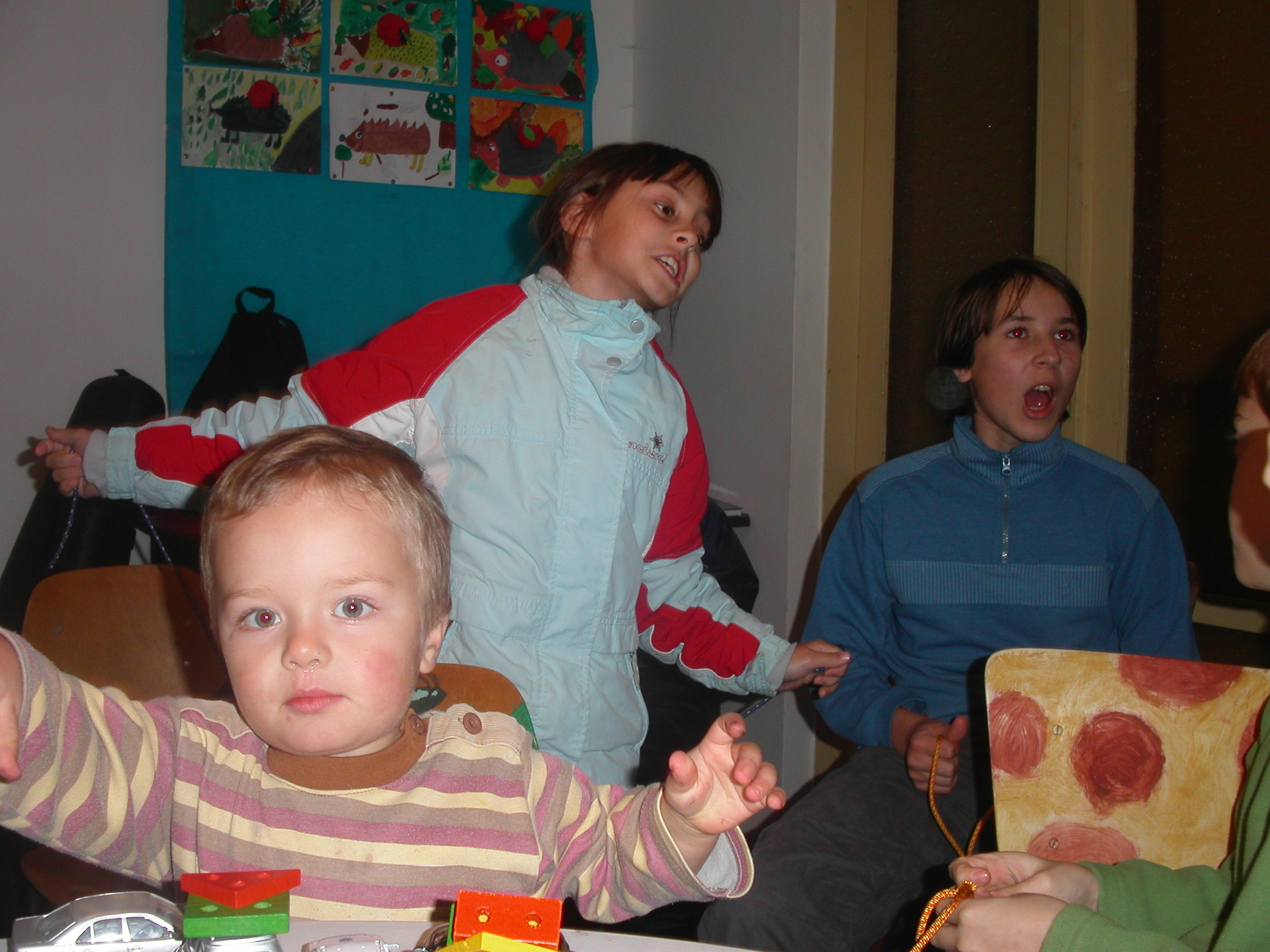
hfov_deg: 49.0
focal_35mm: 38
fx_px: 1394
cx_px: 635
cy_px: 476
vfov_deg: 37.7
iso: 100
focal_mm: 7.8
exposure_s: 1/30
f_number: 2.8
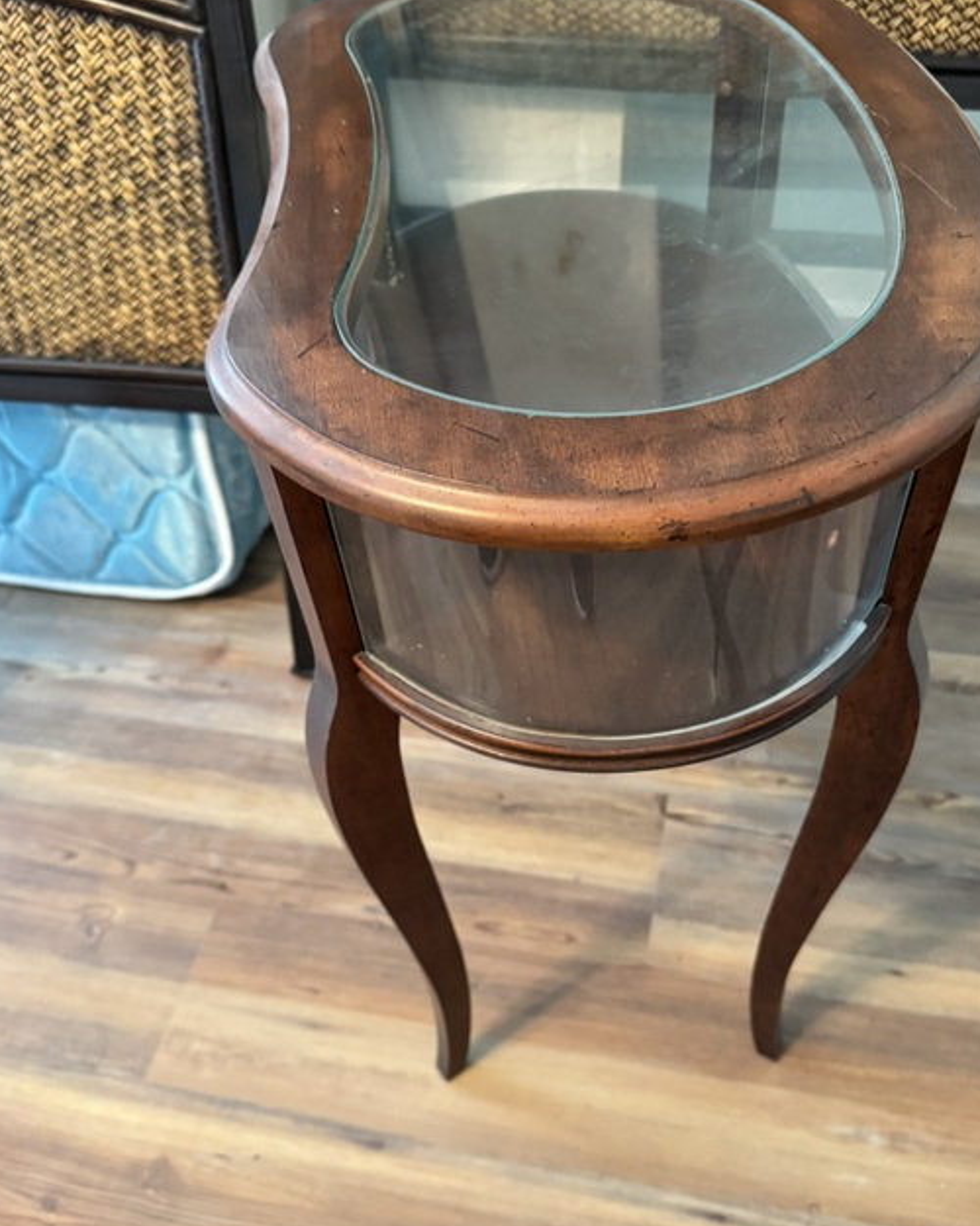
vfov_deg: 58.8
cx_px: 541
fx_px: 1088
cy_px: 588
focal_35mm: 30
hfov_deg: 48.4
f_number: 1.78
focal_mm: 6.76
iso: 800
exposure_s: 1/60
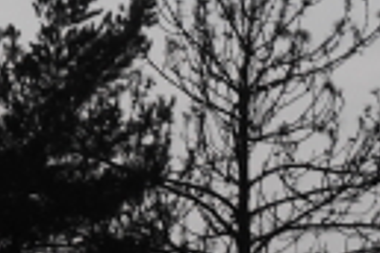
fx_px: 6122
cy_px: -156
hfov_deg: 3.5
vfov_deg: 2.4
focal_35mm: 580
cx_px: -623
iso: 100
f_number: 7.1
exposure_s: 1/100
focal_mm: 50
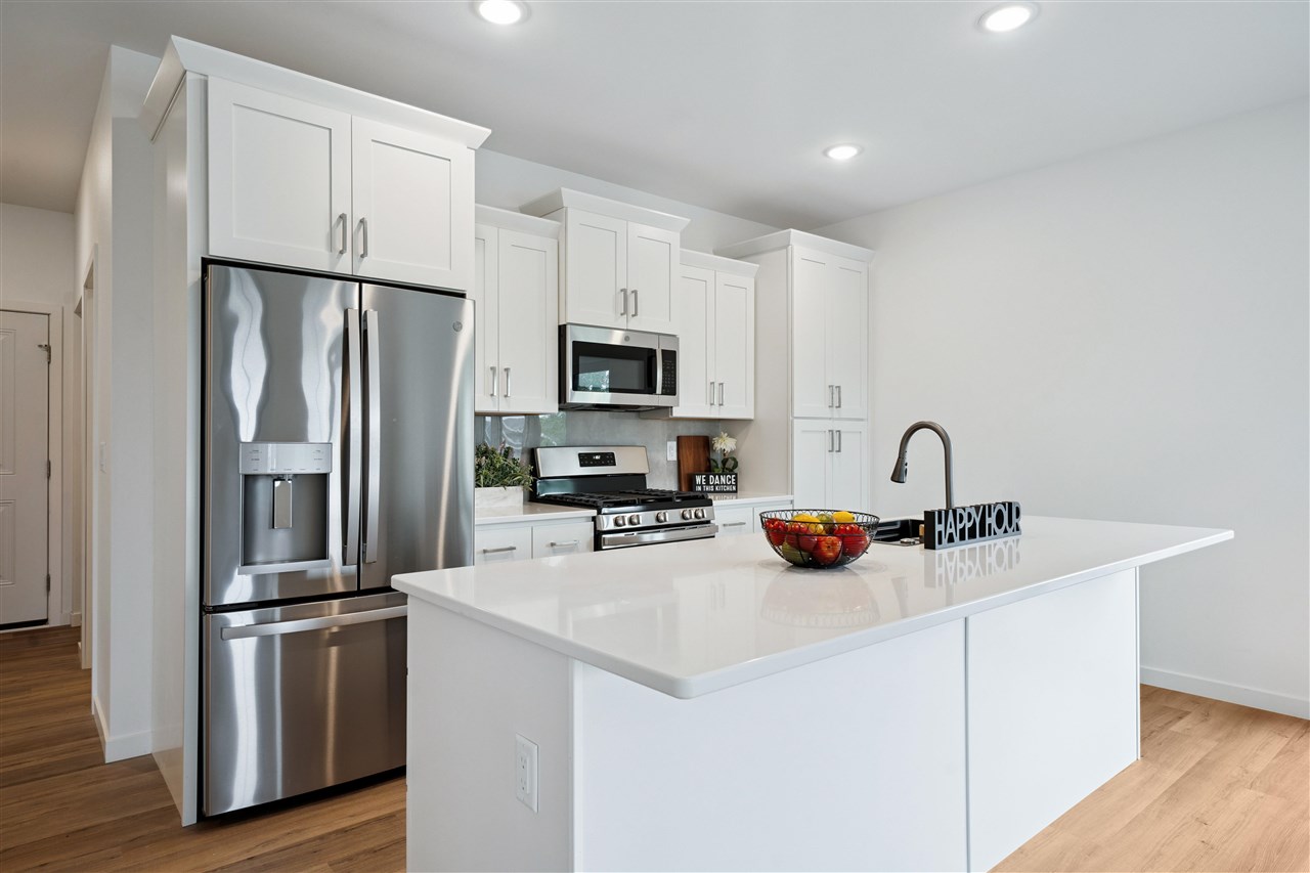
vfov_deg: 61.9
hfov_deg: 84.0
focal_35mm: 20
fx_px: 728
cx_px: 655
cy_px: 436
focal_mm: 20
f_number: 9
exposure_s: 1/40
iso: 400
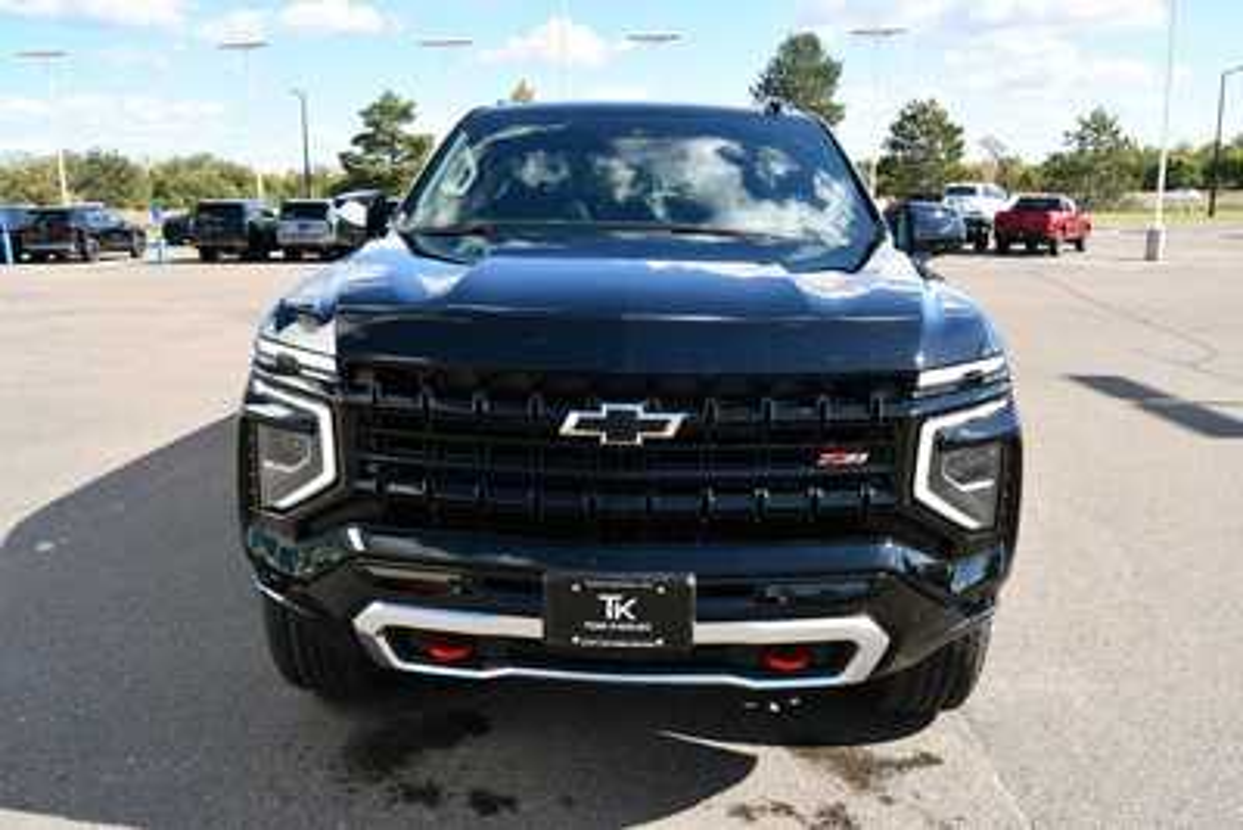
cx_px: 622
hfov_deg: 61.9
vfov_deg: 43.6
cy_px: 415
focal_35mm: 30
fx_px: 1036
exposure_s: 1/250
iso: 200
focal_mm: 20
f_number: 7.1
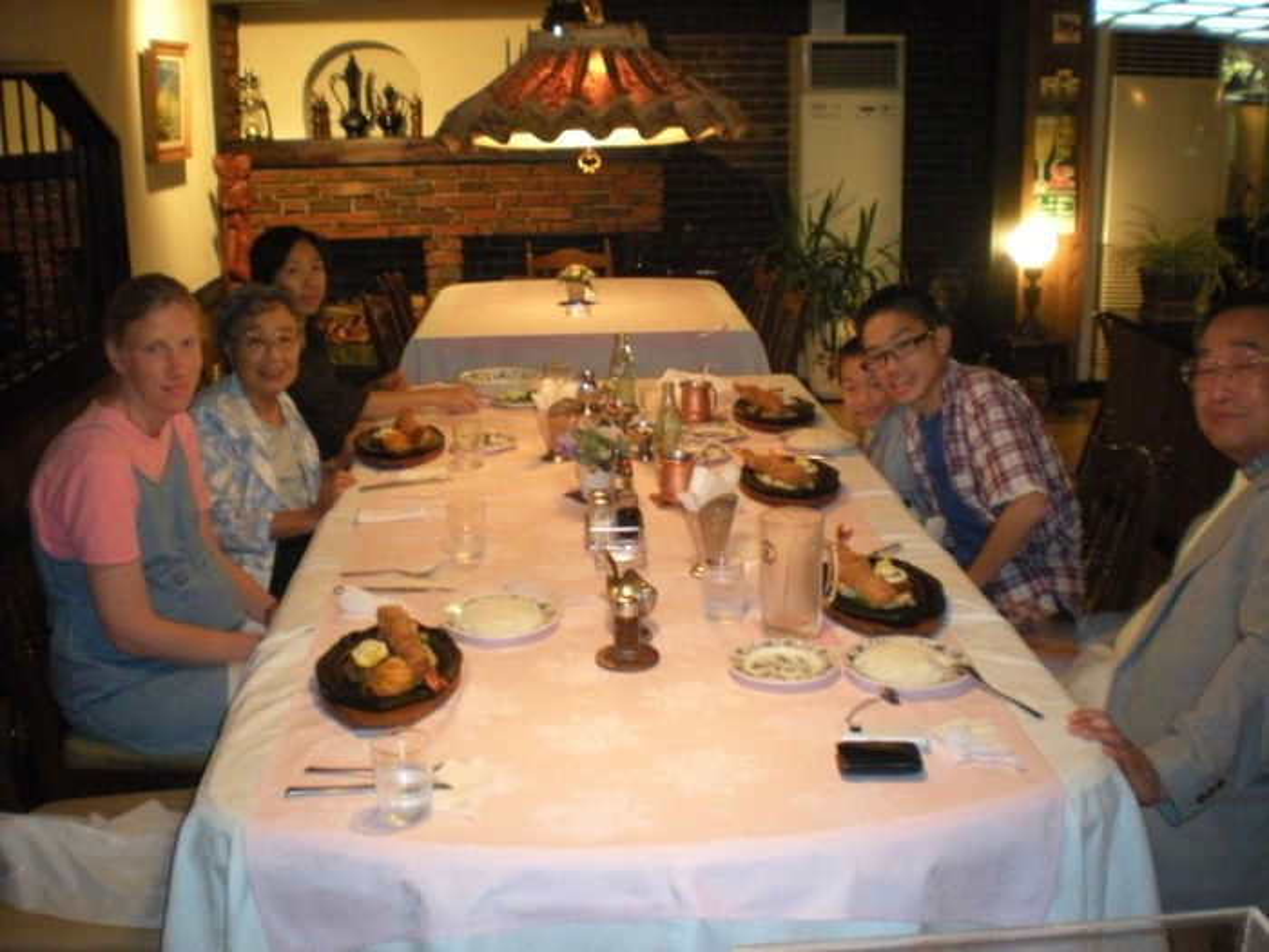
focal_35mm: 38
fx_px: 1393
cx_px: 634
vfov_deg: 37.7
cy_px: 476
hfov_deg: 49.0
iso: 400
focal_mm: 6.3
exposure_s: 1/8
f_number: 3.1
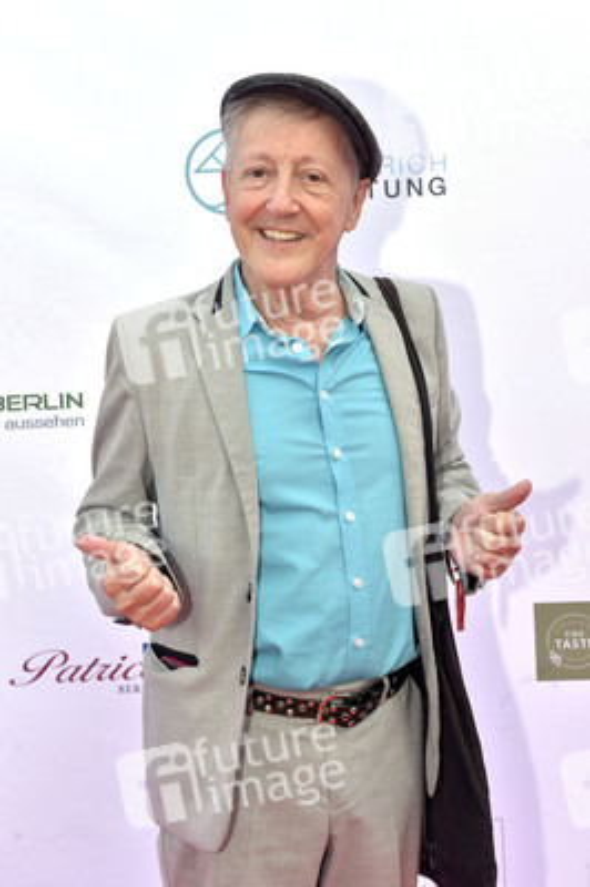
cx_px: 295
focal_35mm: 62
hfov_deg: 21.9
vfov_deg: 32.4
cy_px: 444
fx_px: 1527
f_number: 9
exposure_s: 1/200
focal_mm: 62
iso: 400
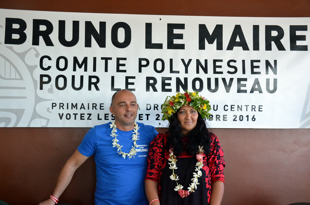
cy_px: 102
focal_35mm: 45
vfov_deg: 29.7
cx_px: 155
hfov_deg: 43.7
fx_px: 387
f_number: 6.3
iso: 2500
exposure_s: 1/160
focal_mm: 30
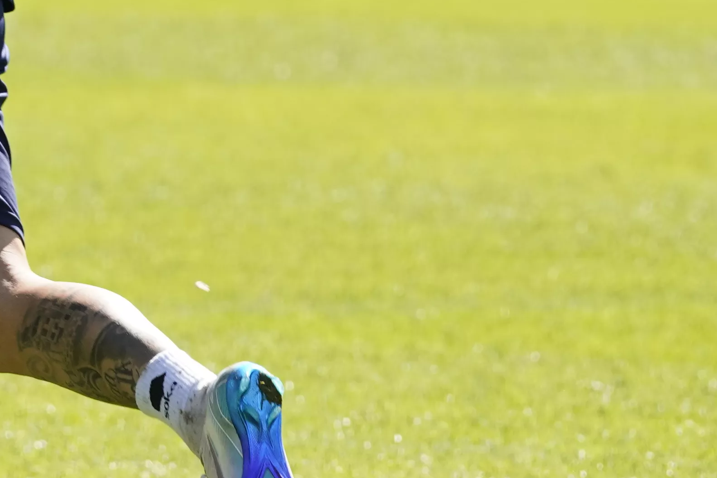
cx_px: -596
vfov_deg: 1.4
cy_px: -498
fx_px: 19979
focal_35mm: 1003
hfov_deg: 2.1
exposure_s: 1/1250
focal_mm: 200
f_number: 5
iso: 500
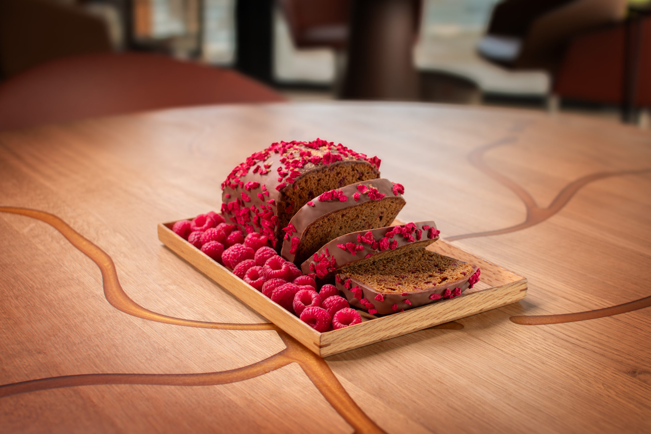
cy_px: 217
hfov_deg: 37.8
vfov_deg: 25.8
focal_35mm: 52
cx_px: 326
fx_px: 949
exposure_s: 1/60
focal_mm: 35
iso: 100
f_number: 4
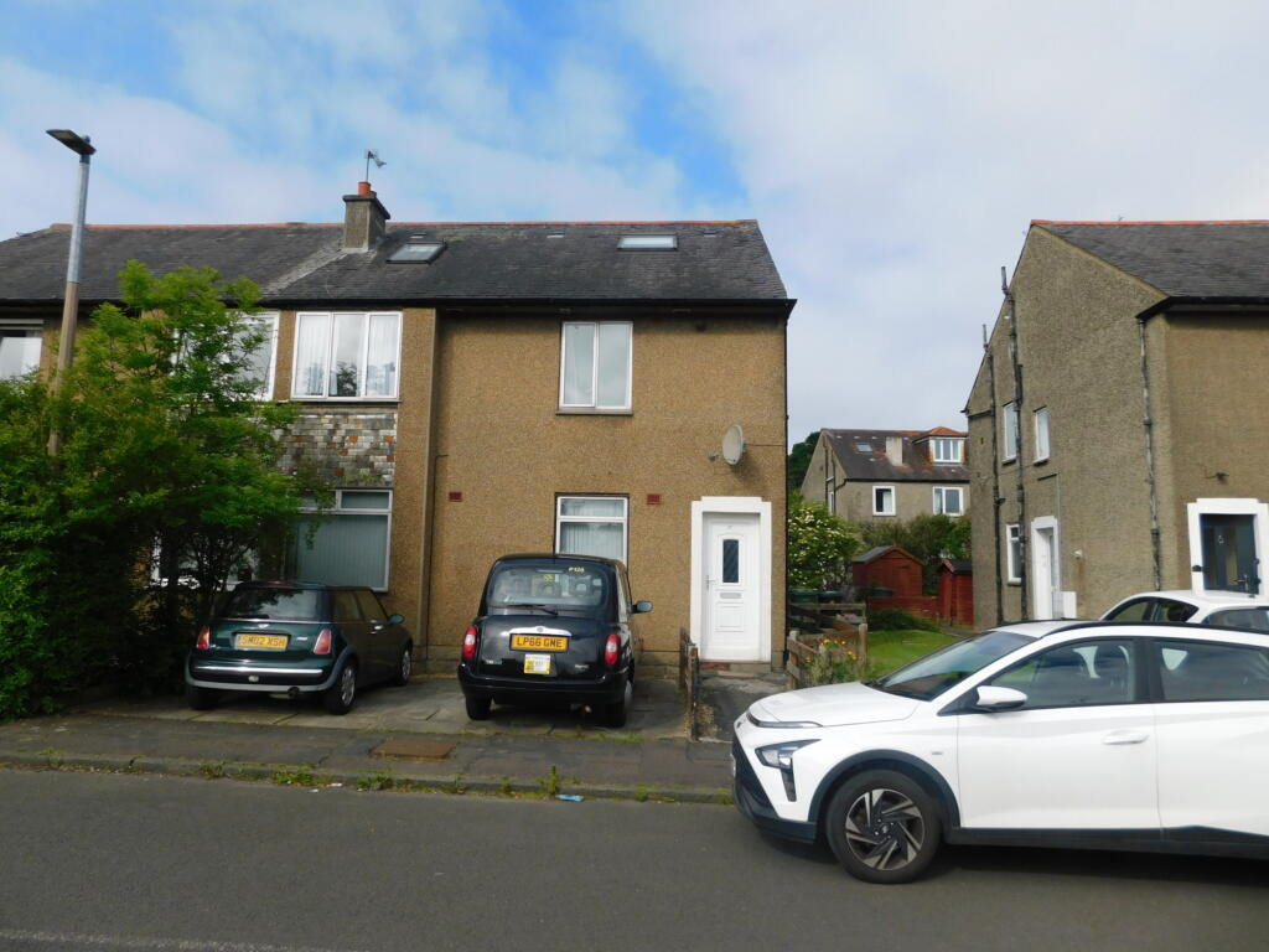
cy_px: 476
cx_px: 634
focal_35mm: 23
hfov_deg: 73.9
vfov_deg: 58.9
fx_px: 843
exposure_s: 1/400
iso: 125
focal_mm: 4
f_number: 6
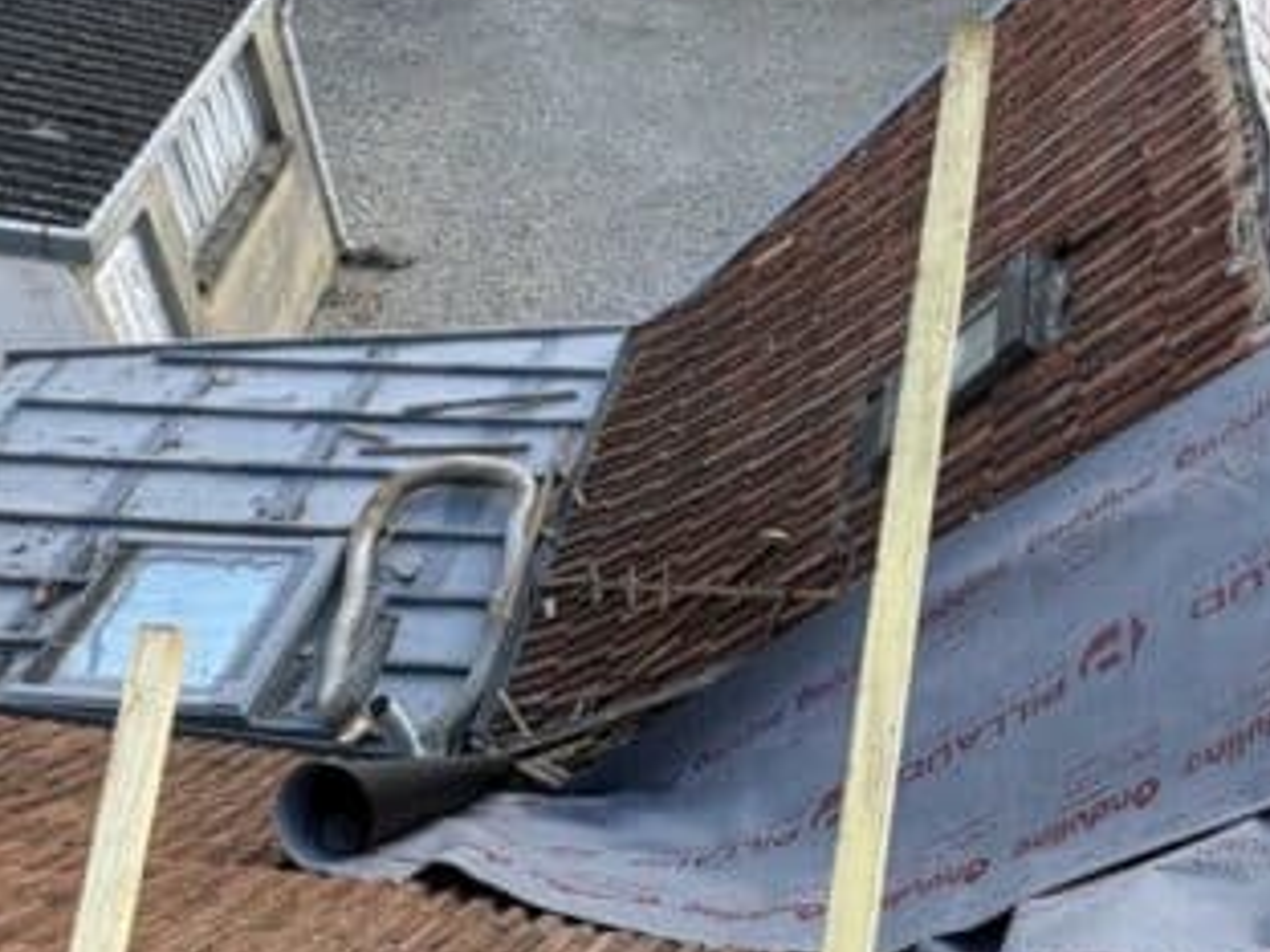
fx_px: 1688
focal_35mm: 46
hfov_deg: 40.4
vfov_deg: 31.4
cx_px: 900
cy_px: 586
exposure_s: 1/324
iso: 40
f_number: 2.2
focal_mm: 2.22
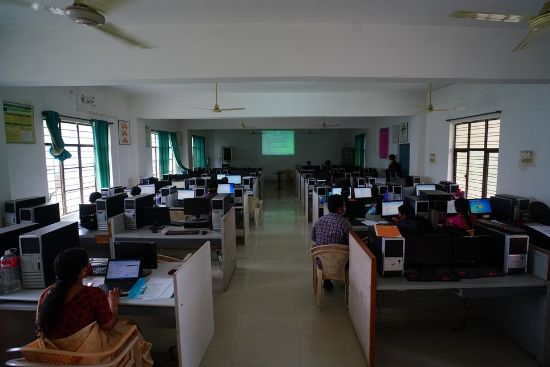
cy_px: 174
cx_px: 283
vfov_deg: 70.4
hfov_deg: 93.2
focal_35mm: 17
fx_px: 260
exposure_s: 1/100
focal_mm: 16
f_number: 4
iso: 640
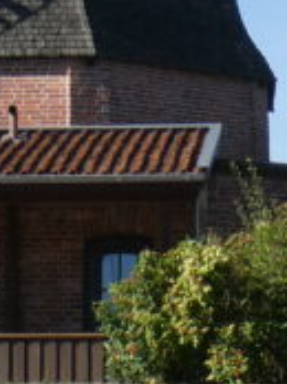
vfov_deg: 5.4
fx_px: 3989
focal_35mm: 360
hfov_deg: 4.1
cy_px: -358
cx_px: 181
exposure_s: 1/640
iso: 80
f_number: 4.3
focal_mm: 10.9
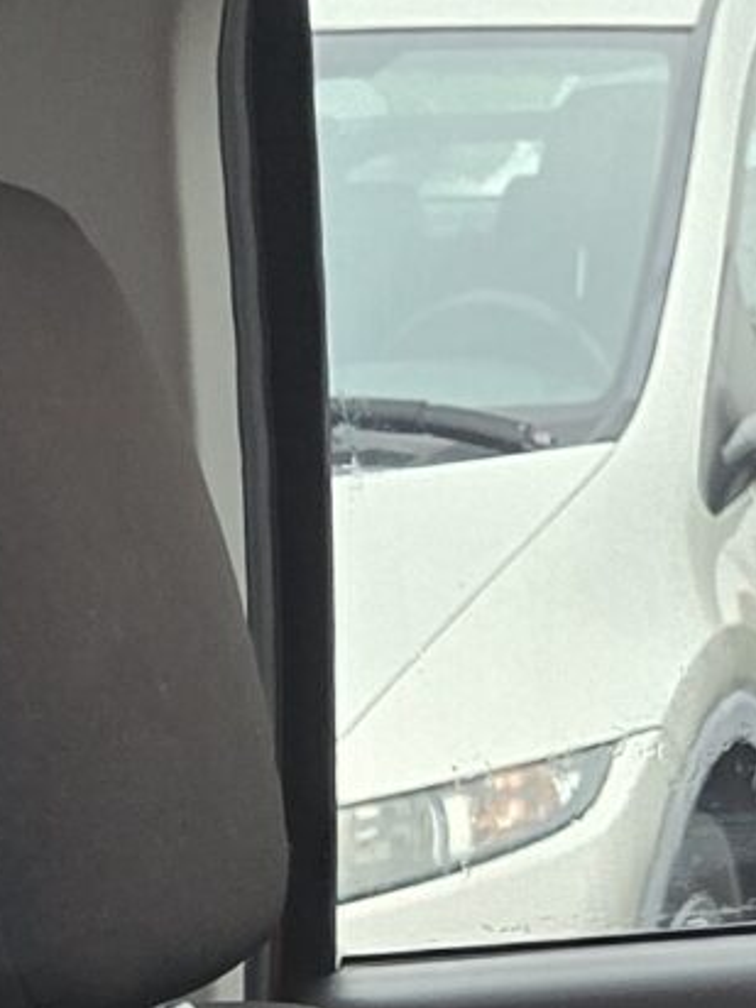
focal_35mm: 143
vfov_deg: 10.4
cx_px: -56
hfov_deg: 10.3
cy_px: 2914
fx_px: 4164
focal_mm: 6.3
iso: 1000
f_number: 1.7
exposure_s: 1/60
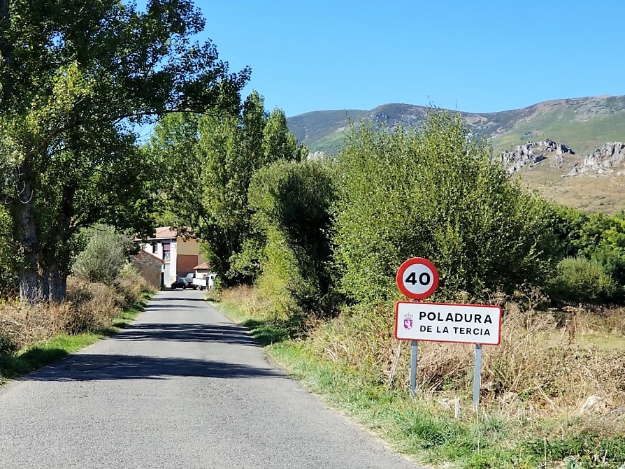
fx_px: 1210
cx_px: 245
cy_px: 294
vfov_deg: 21.9
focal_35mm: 67
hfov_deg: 28.9
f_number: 2.4
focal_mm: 6
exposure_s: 1/459
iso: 25
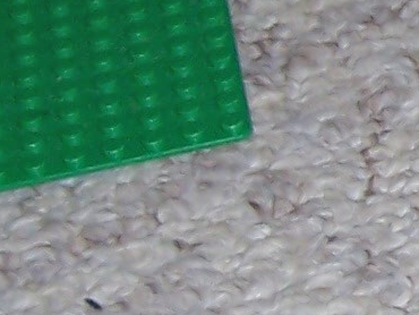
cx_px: 986
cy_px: -14
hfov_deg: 7.8
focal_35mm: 235
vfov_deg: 6.3
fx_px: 2846
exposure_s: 1/60
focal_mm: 5.6
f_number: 2.7
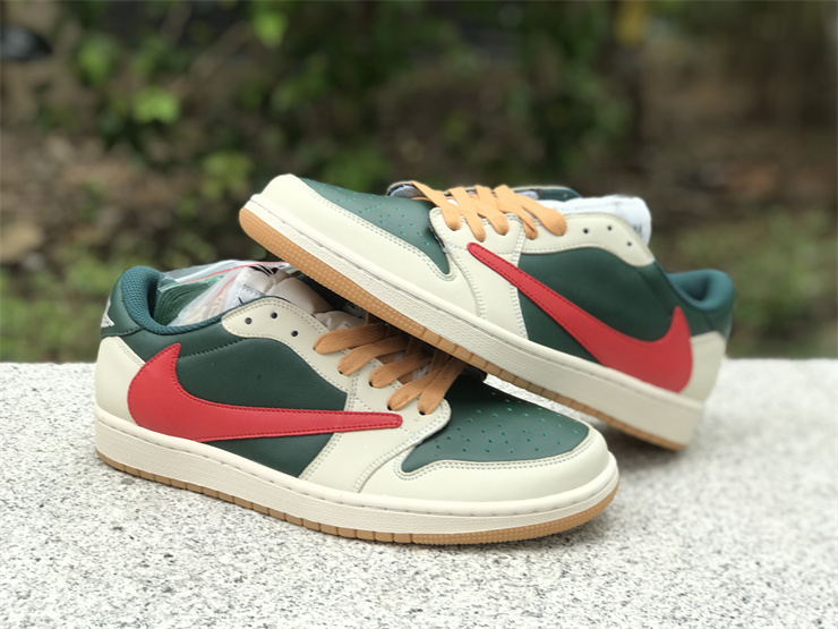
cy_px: 314
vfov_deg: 25.7
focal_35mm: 57
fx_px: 1380
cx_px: 419
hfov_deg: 33.8
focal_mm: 6.6
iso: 20
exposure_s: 1/103
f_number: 2.8
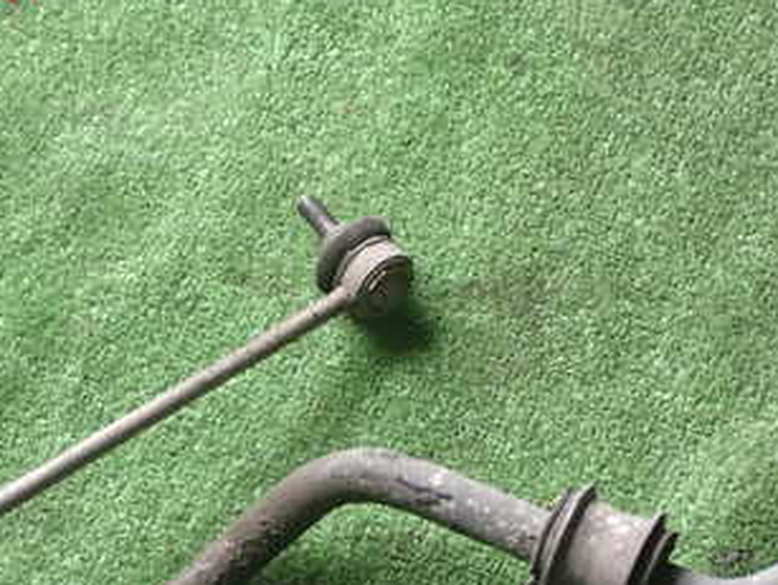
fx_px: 2723
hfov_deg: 16.3
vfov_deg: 12.2
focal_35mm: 121
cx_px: 317
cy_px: 522
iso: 500
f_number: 3.6
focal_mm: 11.09
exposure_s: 1/60
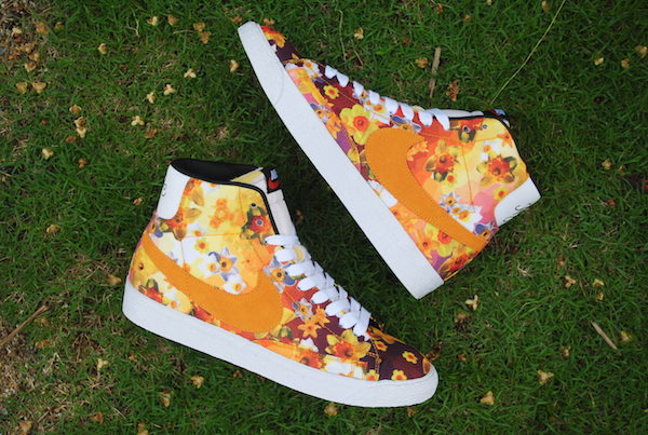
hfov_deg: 43.5
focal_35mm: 45
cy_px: 218
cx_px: 324
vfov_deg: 30.0
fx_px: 812
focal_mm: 30
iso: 200
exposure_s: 1/400
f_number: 4.5
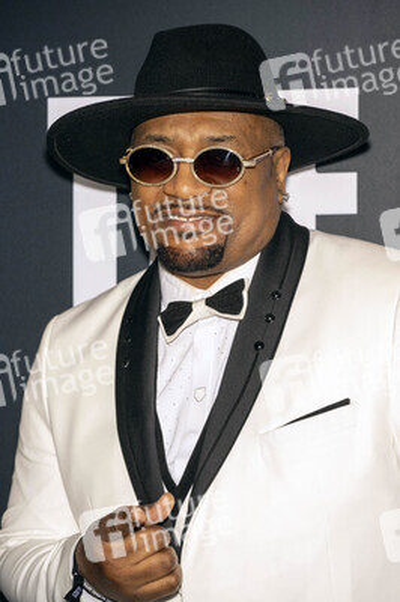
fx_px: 1536
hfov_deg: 14.8
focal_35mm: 92
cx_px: 200
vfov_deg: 22.2
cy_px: 301
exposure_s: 1/200
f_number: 5.6
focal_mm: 92
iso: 800
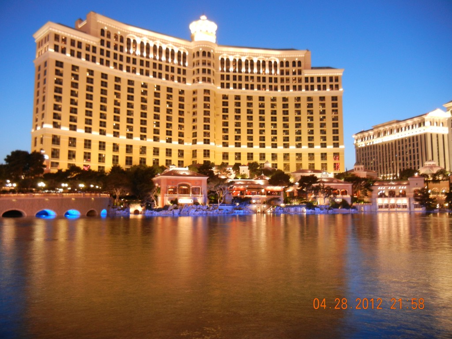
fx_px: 392
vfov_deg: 46.8
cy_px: 170
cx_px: 226
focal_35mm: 30
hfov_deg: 60.0
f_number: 3.5
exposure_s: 1
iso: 221
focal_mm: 5.4
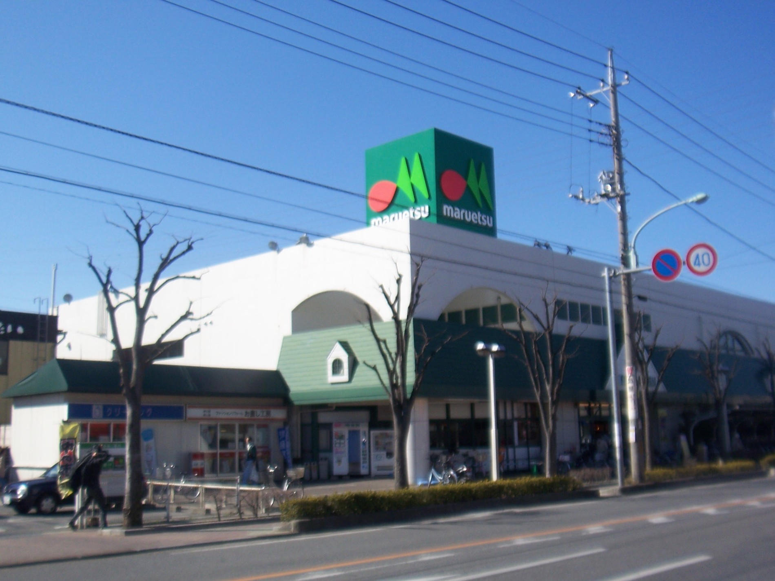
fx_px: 873
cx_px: 388
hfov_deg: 47.9
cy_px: 290
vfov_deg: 36.8
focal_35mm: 39
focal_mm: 6.4
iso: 64
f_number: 3.9
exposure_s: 1/640
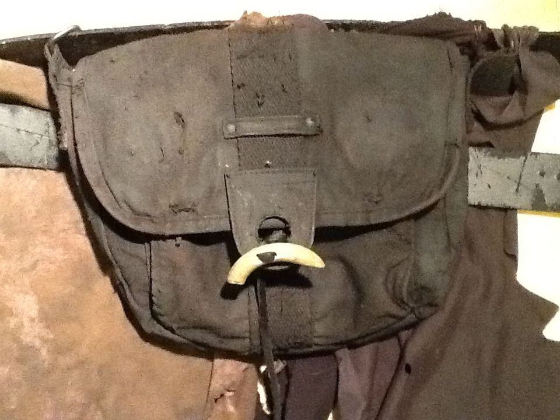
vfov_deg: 44.2
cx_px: 280
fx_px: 518
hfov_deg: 56.8
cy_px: 210
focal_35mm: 32
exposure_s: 1/15
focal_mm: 2.03
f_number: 2.4
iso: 800
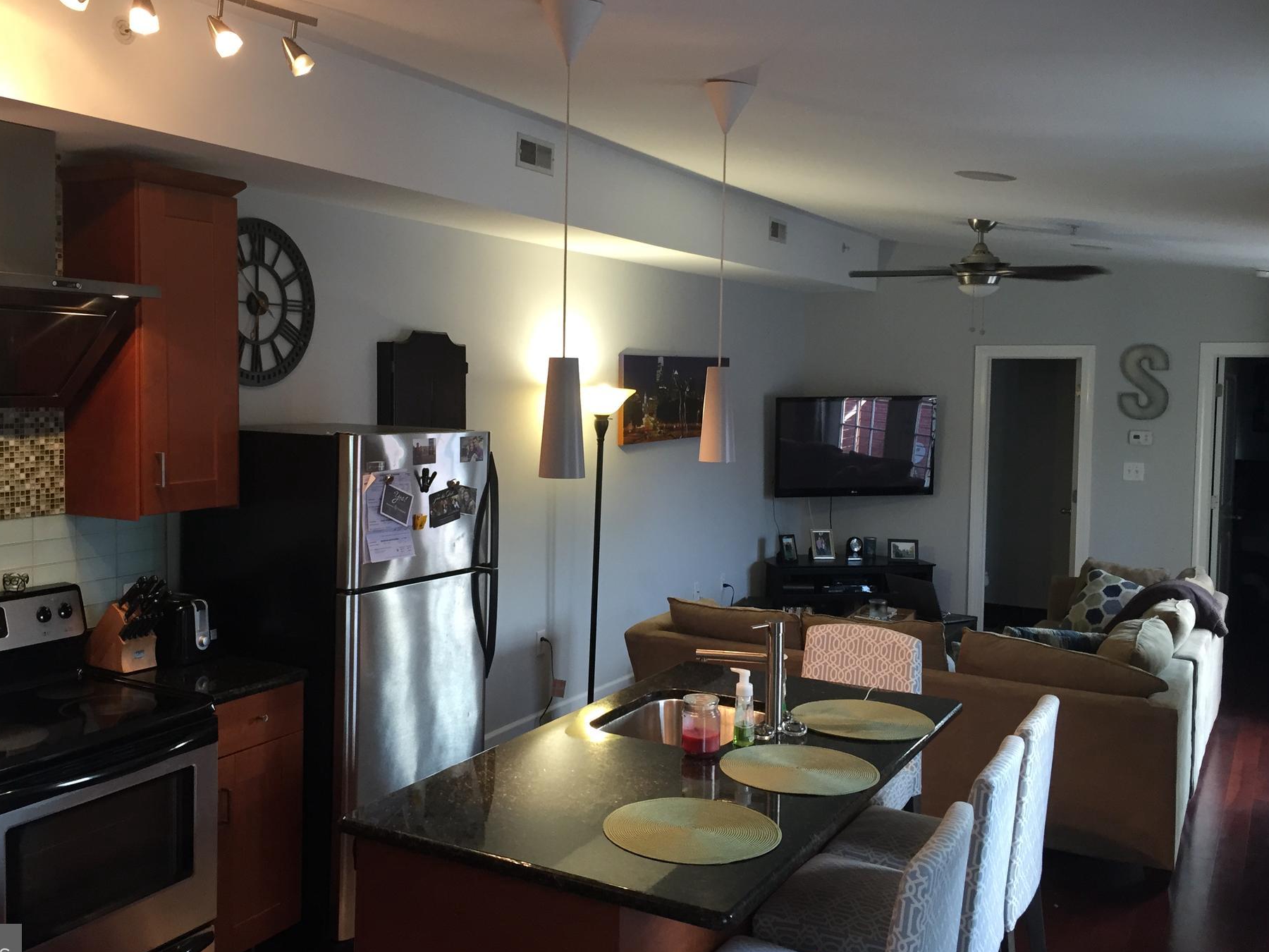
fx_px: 1210
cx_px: 568
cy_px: 440
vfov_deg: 42.9
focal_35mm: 33
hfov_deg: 55.2
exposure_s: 1/30
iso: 100
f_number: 2.2
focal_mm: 4.15
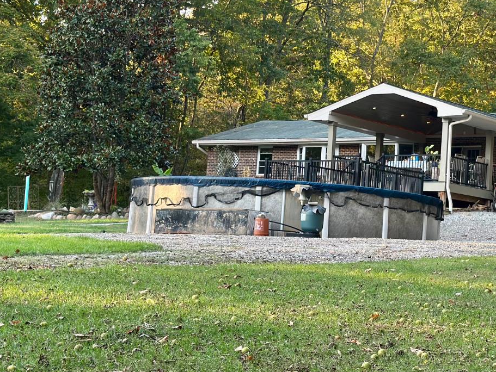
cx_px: 354
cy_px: 118
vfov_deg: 18.6
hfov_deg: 24.5
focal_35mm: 79
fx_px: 1132
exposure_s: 1/142
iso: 80
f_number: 1.78
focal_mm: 6.86
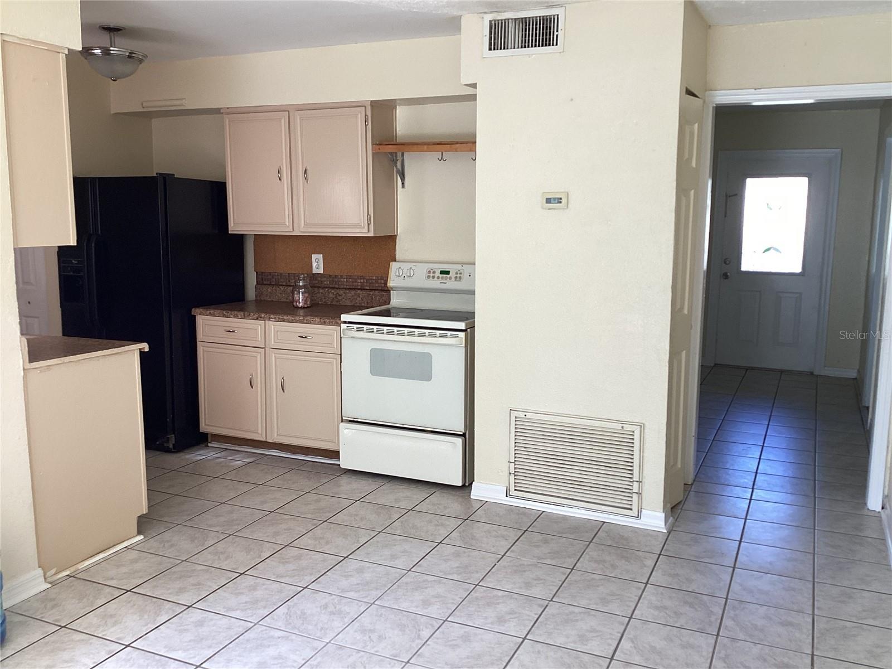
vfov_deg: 45.4
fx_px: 799
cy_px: 334
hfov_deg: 58.4
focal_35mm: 31
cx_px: 446
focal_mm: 3.3
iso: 50
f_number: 2.4
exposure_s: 1/60
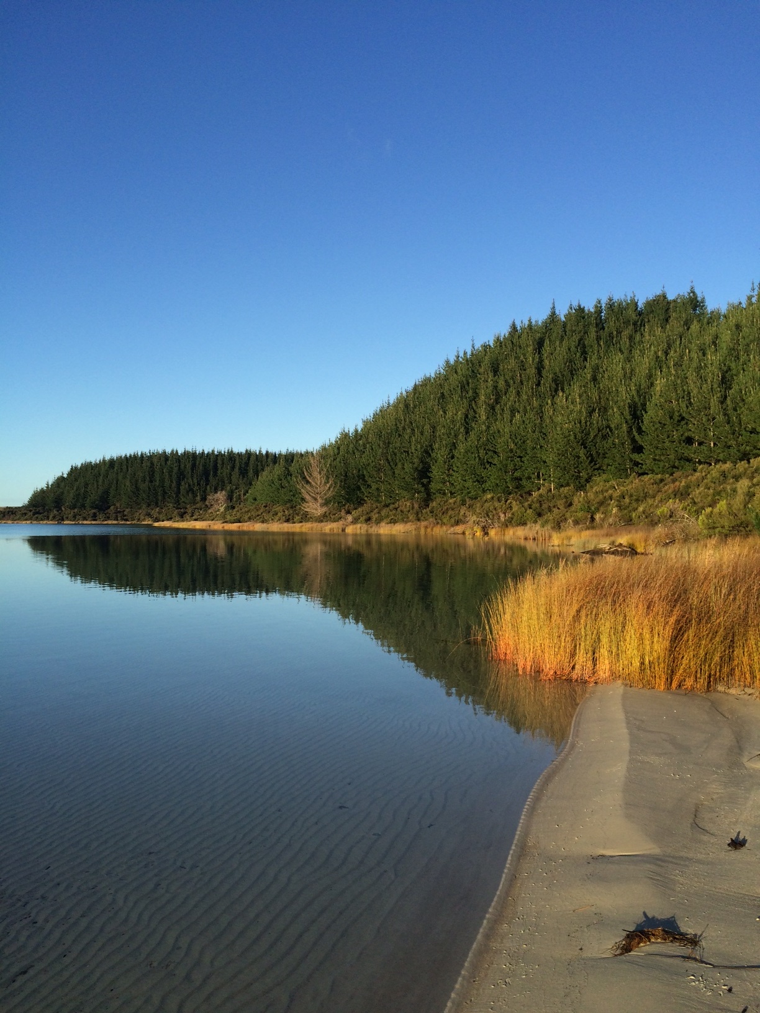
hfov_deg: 48.2
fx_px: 849
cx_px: 380
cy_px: 506
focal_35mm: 29
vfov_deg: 61.7
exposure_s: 1/1368
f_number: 2.2
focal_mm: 4.15
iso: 32
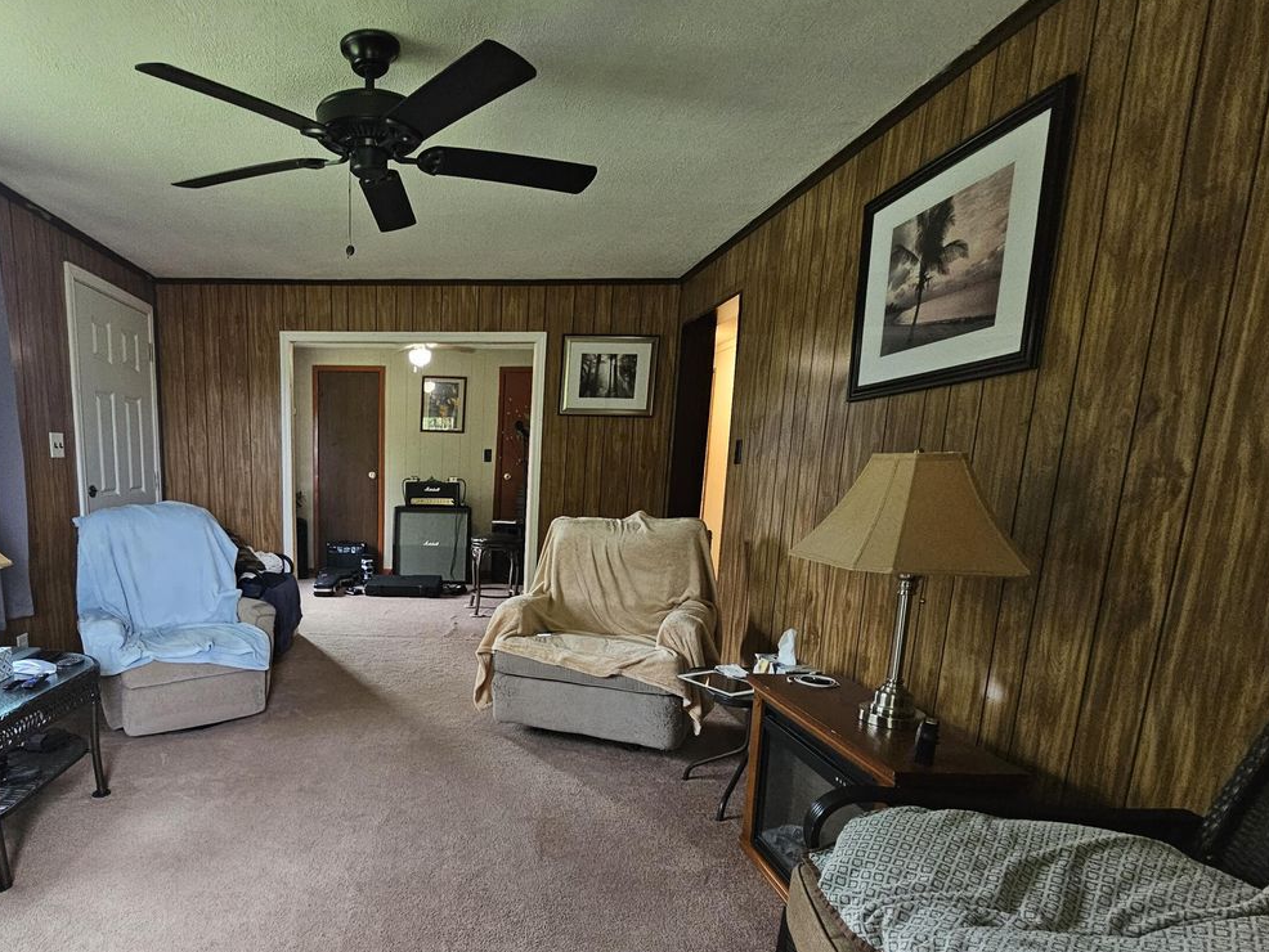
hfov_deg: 84.4
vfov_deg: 70.3
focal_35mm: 18
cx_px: 412
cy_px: 601
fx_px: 660
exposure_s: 1/77.4
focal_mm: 2.2
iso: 400
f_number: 2.2
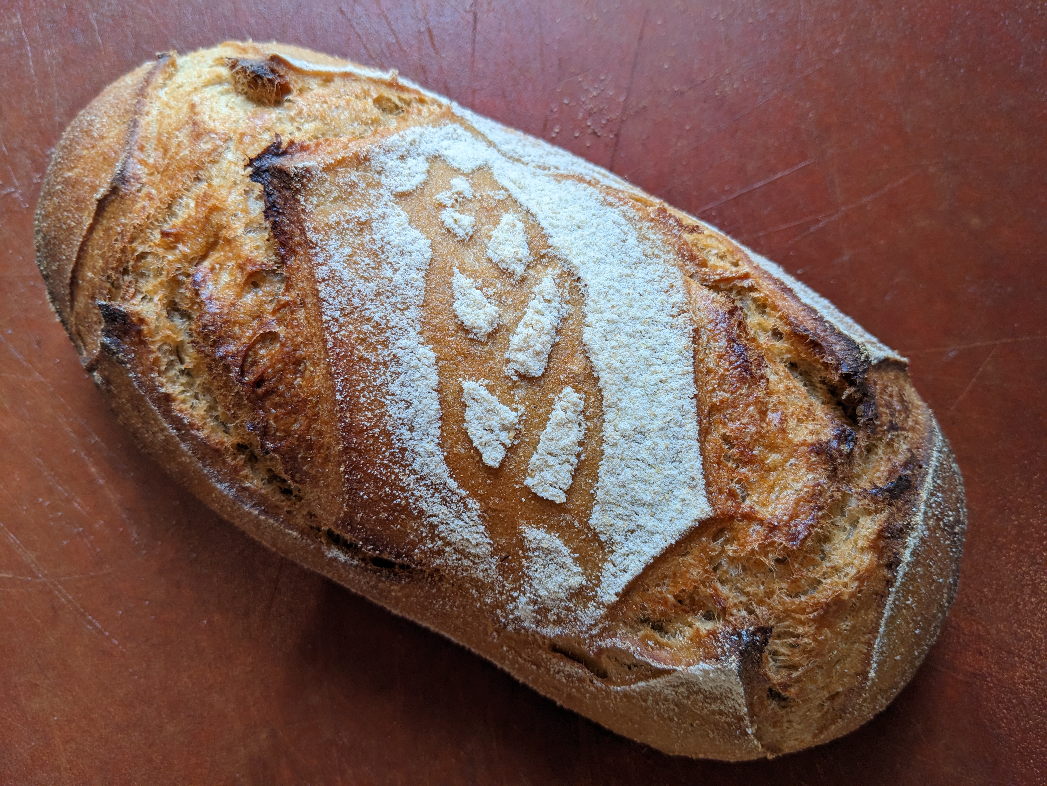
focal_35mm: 27
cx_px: 524
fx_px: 817
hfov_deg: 65.3
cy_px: 393
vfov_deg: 51.4
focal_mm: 4.38
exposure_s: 1/123
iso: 45
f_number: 1.73
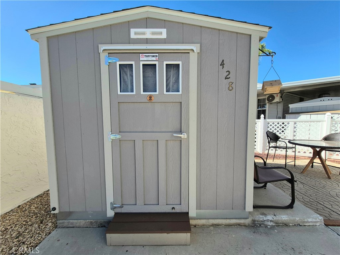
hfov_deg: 106.2
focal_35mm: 13
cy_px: 128
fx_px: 128
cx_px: 170
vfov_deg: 89.9
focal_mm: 1.74
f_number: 2.2
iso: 64
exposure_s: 1/2000
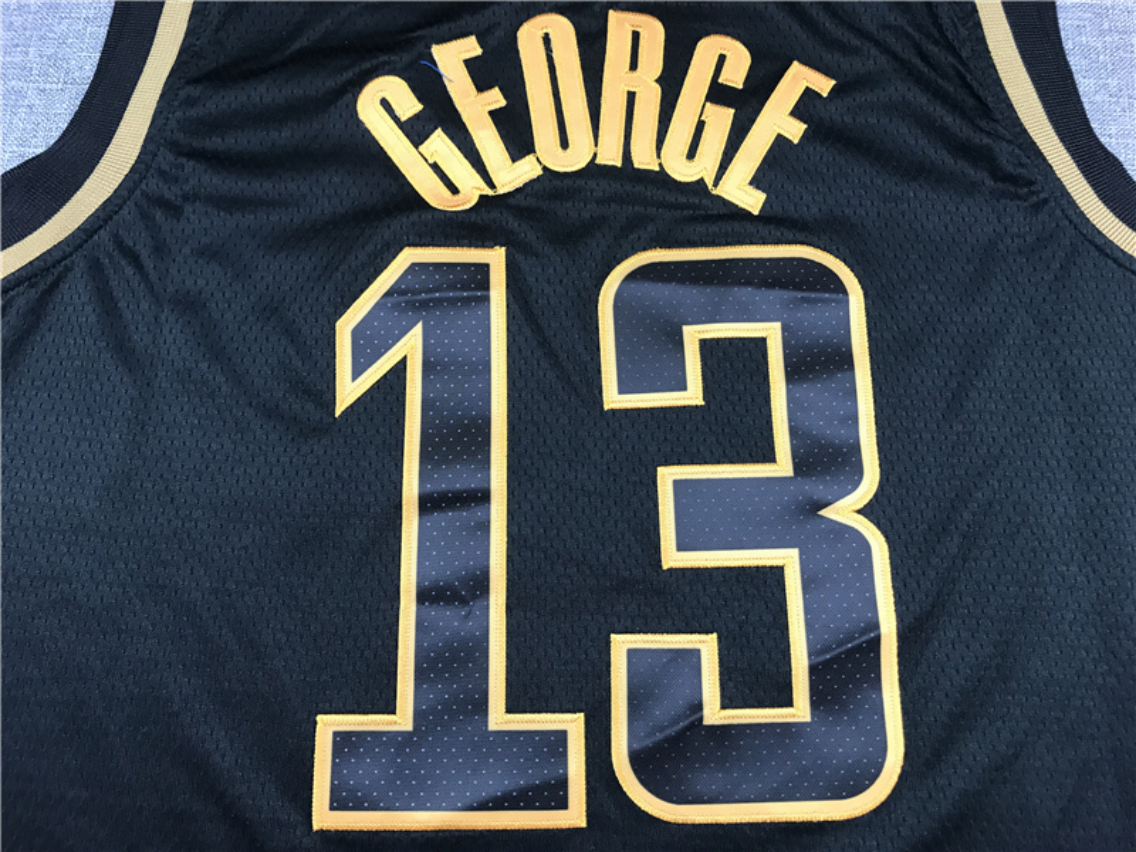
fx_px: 919
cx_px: 568
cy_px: 426
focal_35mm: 28
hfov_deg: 63.4
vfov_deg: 49.7
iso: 40
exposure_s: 1/33
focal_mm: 3.99
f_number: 1.8
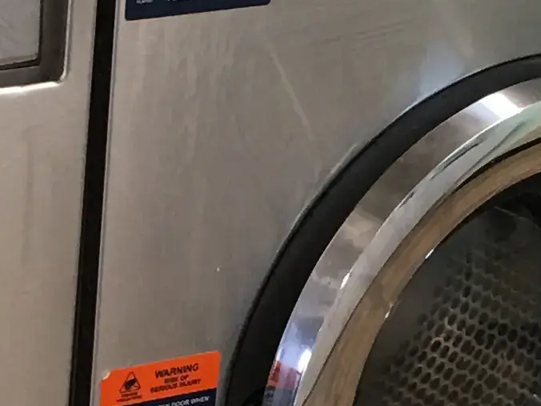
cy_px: 296
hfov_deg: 11.4
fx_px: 2704
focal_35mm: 173
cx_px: 275
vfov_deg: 8.6
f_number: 2.2
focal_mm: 4.15
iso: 25
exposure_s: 1/15
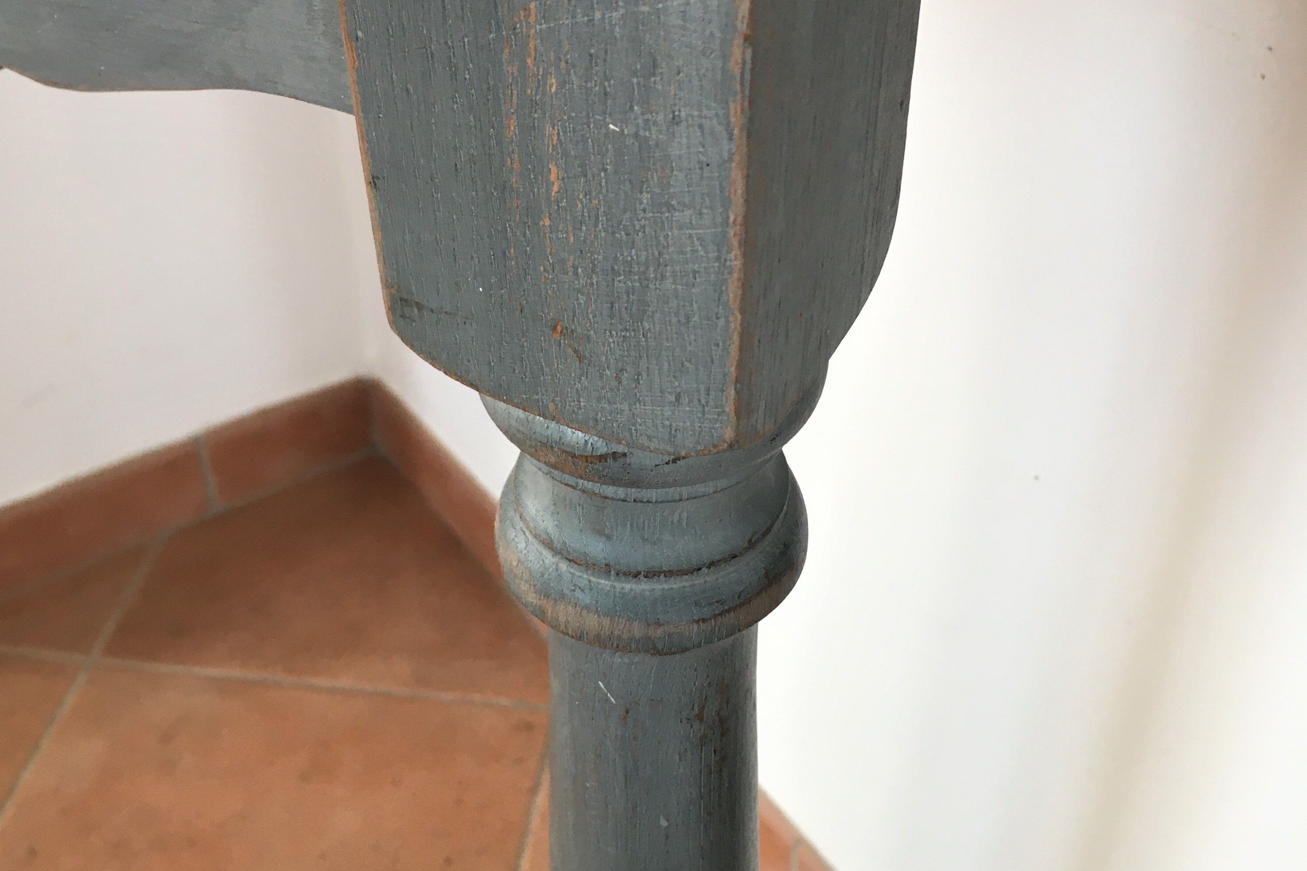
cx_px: 654
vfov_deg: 32.6
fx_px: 1488
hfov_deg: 47.4
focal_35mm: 41
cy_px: 397
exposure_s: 1/33
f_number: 2.2
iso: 32
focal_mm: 4.15
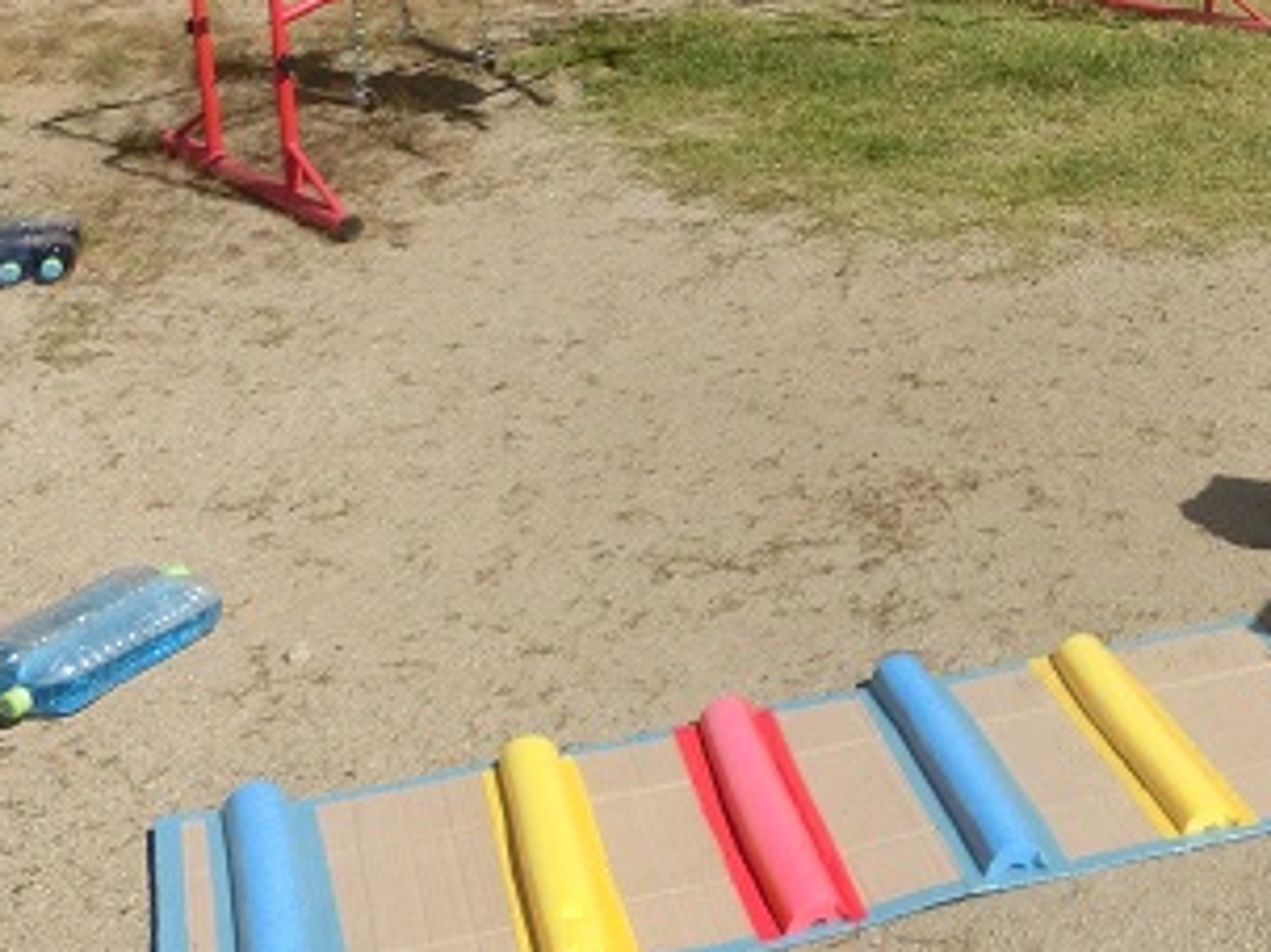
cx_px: 1221
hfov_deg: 27.9
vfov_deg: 21.9
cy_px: 155
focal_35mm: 66
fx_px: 2422
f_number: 7
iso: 80
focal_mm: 4.5
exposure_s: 1/500
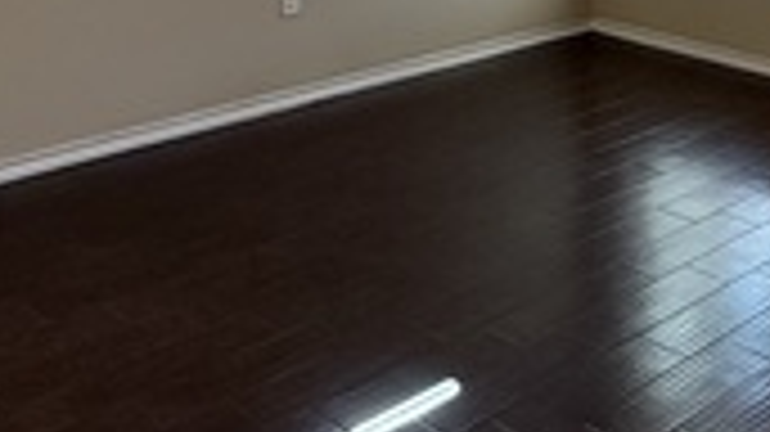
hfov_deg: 36.0
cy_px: -122
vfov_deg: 19.5
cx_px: 549
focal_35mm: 57
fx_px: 1163
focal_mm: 2.22
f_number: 2.2
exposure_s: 1/120
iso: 100
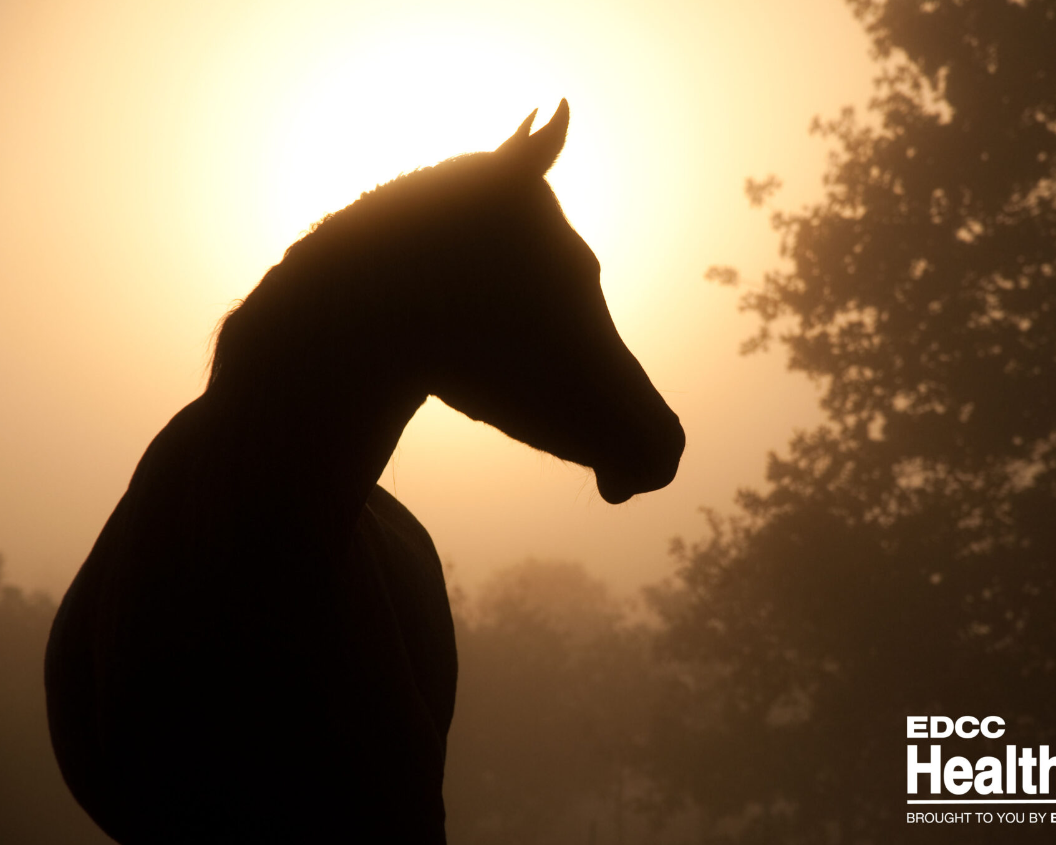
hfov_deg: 10.8
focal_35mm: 179
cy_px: 422
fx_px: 5582
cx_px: 604
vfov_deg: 8.7
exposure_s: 1/1250
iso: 200
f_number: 8
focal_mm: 105
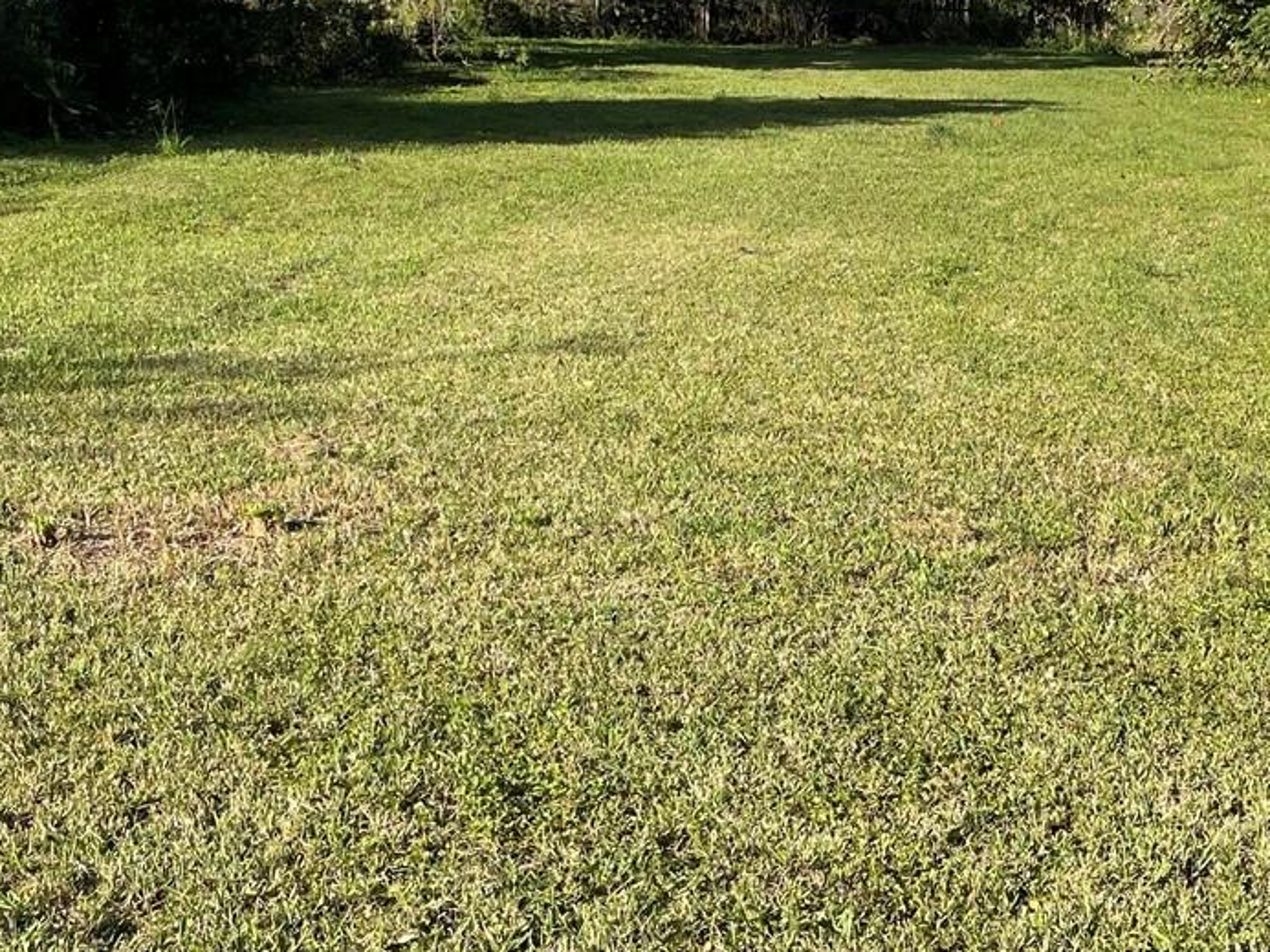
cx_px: 889
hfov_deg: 31.8
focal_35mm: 60
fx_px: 2202
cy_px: 141
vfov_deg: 23.9
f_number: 1.6
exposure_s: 1/2257
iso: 32
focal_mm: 4.2
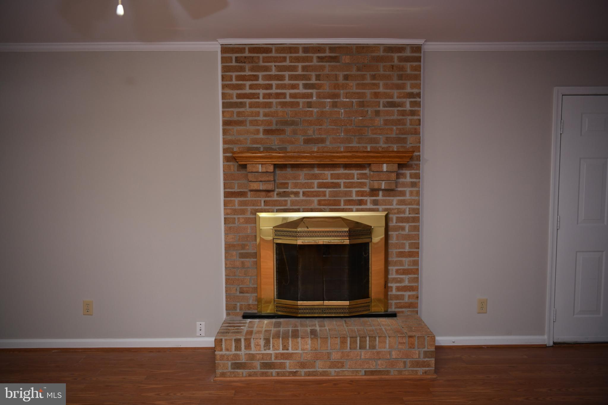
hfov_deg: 60.3
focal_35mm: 31
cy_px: 202
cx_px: 304
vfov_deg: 42.3
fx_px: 523
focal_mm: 31
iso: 800
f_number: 2.8
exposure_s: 1/125
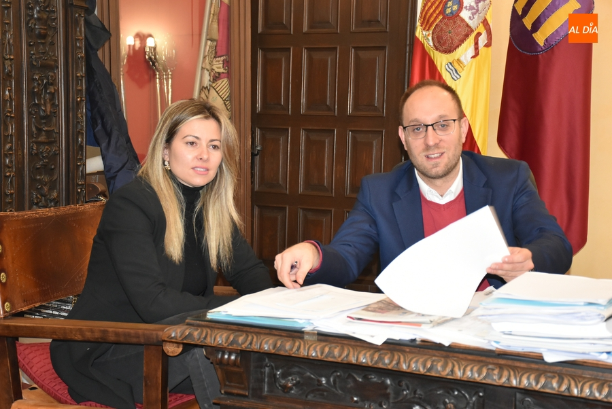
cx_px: 306
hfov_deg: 31.9
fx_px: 1072
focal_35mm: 63
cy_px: 204
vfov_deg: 21.6
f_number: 4.5
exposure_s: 1/60
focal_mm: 42
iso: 1600
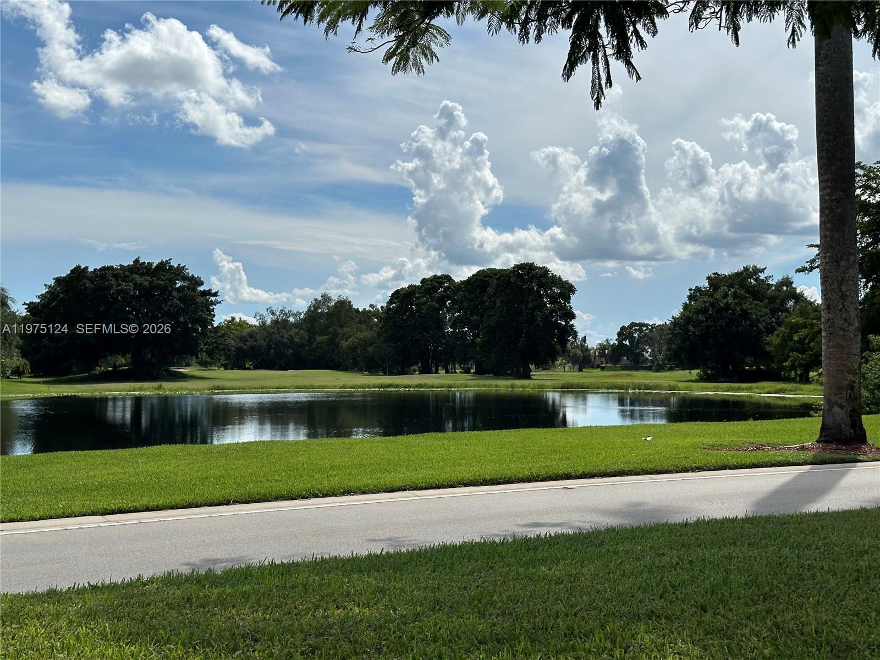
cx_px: 440
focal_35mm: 48
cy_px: 330
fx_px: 1220
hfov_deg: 39.7
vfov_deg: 30.3
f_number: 1.78
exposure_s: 1/9804
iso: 64
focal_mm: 6.86
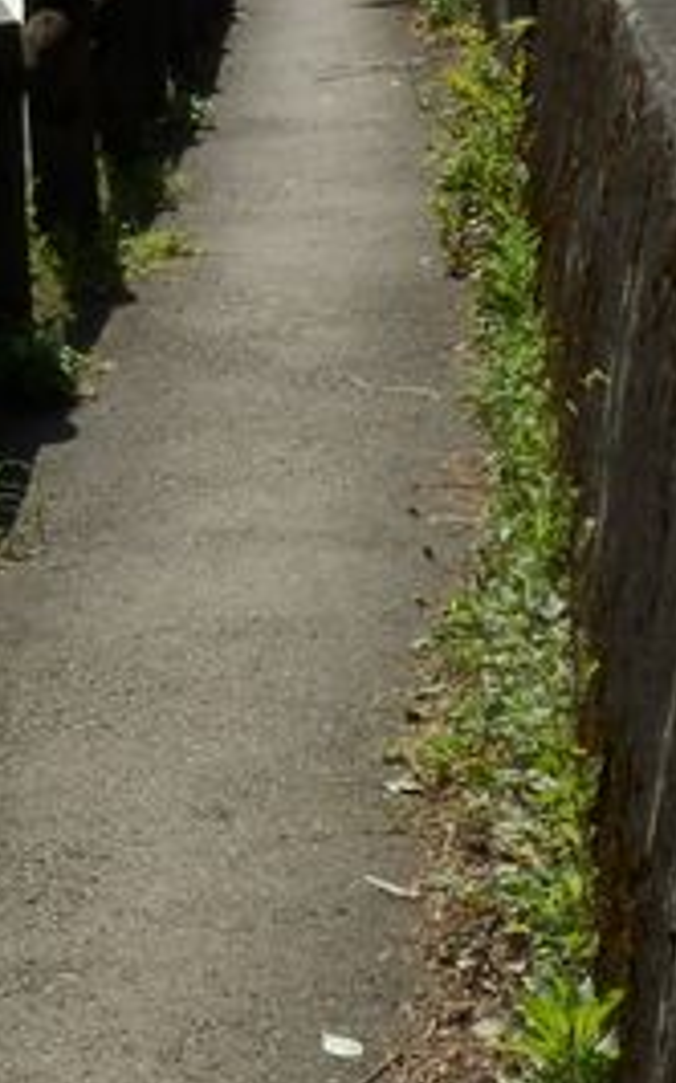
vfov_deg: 15.4
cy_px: 69
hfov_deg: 9.8
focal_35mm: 134
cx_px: 252
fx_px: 3954
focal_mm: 7.4
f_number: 4
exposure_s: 1/640
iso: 80
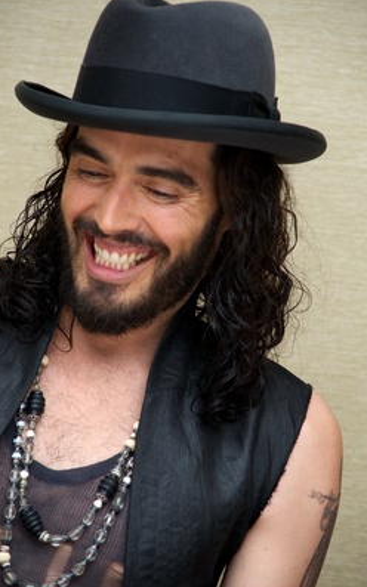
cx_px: 185
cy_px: 293
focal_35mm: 190
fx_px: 3042
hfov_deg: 6.9
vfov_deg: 11.0
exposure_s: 1/100
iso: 400
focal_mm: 185
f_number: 8
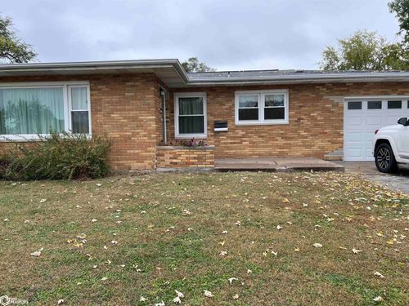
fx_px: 307
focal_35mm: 26
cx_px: 204
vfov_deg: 53.1
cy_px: 153
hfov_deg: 67.3
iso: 50
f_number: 1.5
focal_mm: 5.7
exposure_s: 1/597
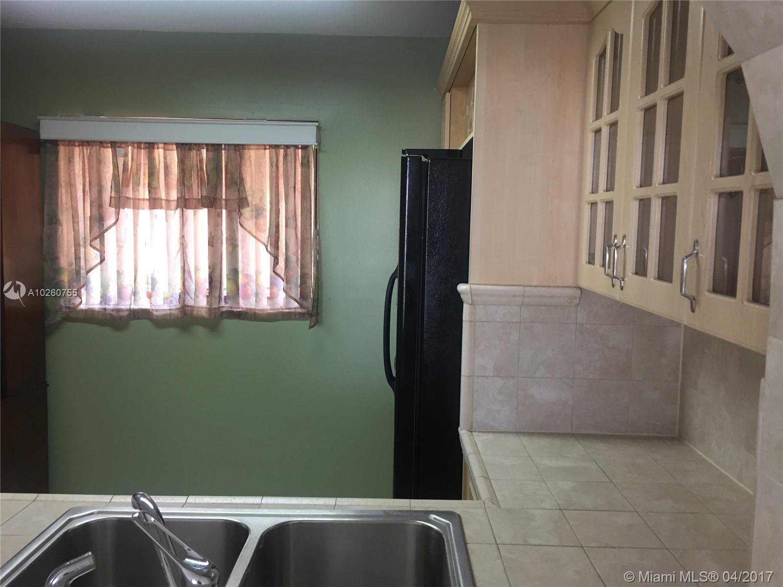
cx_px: 392
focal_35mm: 29
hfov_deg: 61.7
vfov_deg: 48.2
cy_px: 294
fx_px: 656
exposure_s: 1/30
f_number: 2.2
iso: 100
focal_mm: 4.15
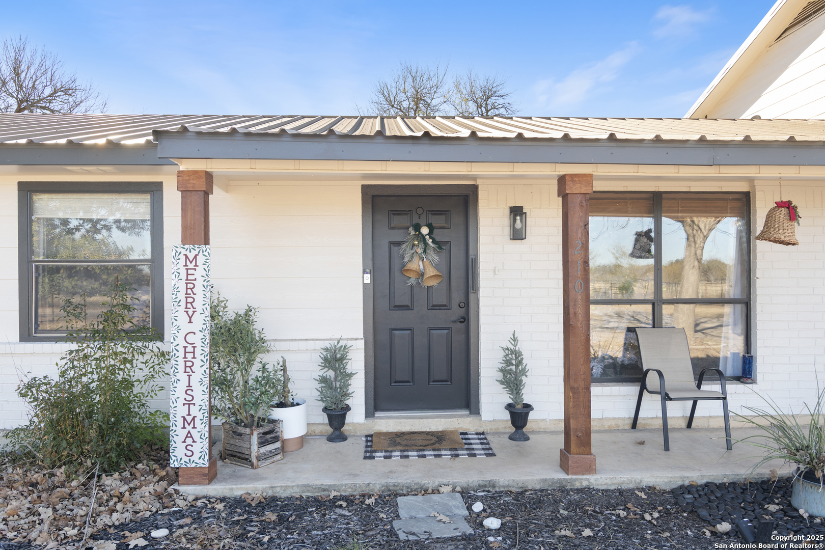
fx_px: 550
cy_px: 275
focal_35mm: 24
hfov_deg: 73.7
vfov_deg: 53.1
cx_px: 412
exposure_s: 1/40
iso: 160
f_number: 7.1
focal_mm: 16
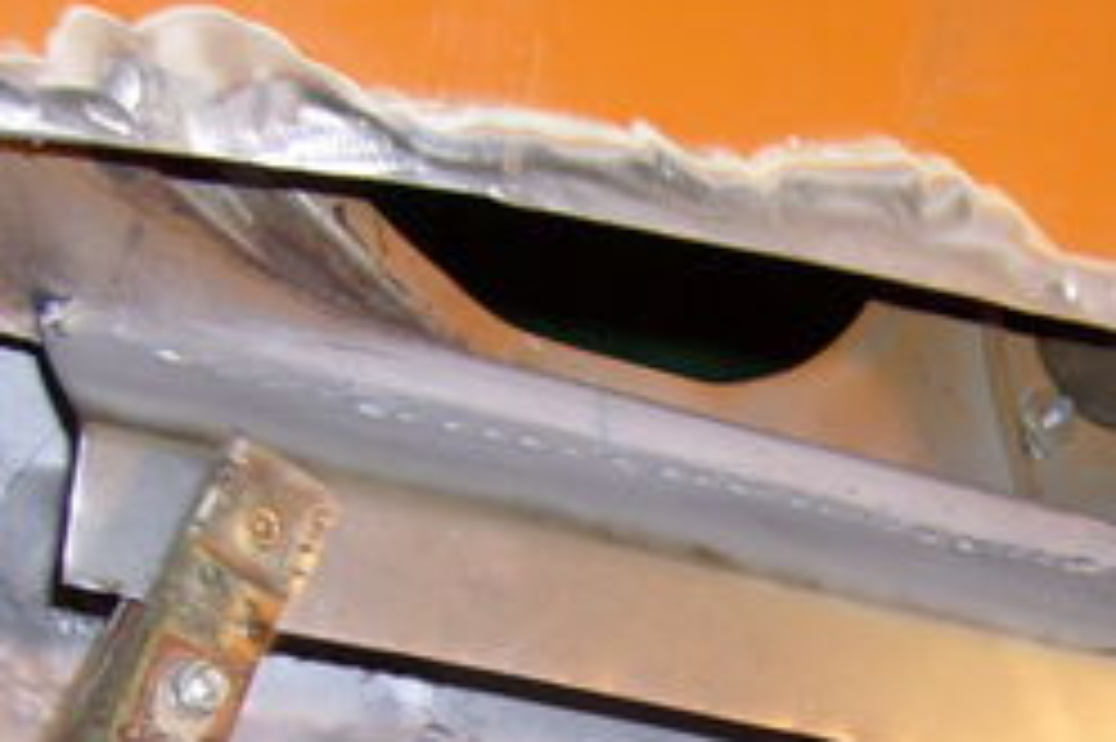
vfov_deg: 14.0
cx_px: 1008
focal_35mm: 94
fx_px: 2912
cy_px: 962
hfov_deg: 21.2
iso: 100
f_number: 2.8
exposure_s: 1/45
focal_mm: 5.8
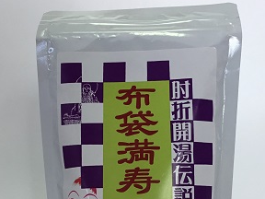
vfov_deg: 21.0
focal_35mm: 69
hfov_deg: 28.2
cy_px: 170
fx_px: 528
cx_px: 138
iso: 32
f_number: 2.4
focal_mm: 3.3
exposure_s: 1/120
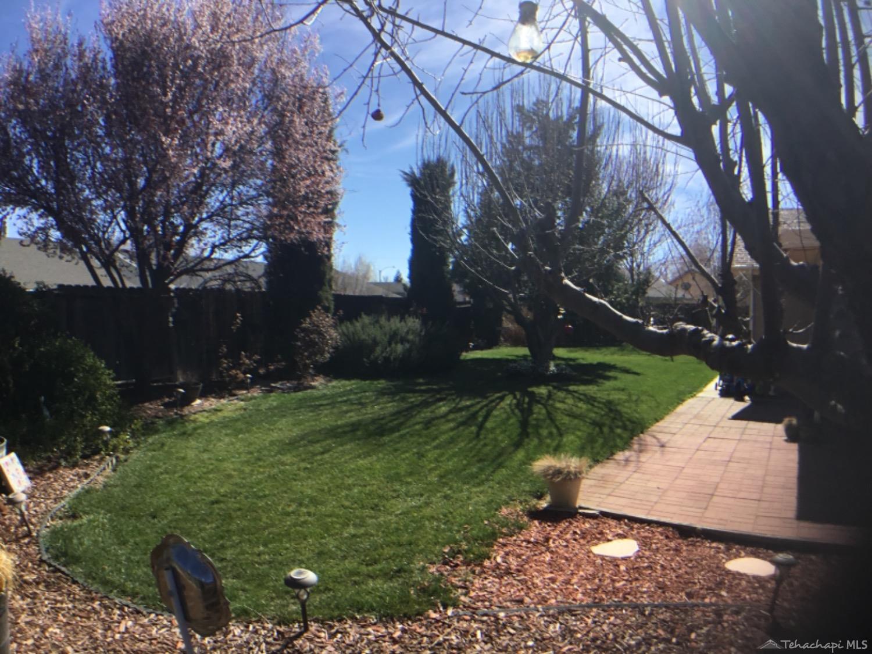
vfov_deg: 45.4
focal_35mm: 31
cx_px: 436
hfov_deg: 58.4
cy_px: 327
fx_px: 781
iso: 25
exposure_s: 1/1274
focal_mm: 3.3
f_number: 2.4
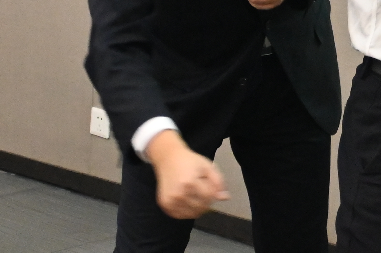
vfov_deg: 8.2
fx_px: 1720
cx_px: 369
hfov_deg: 12.5
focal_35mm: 163
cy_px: -162
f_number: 4
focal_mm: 22.5
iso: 3600
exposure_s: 1/60
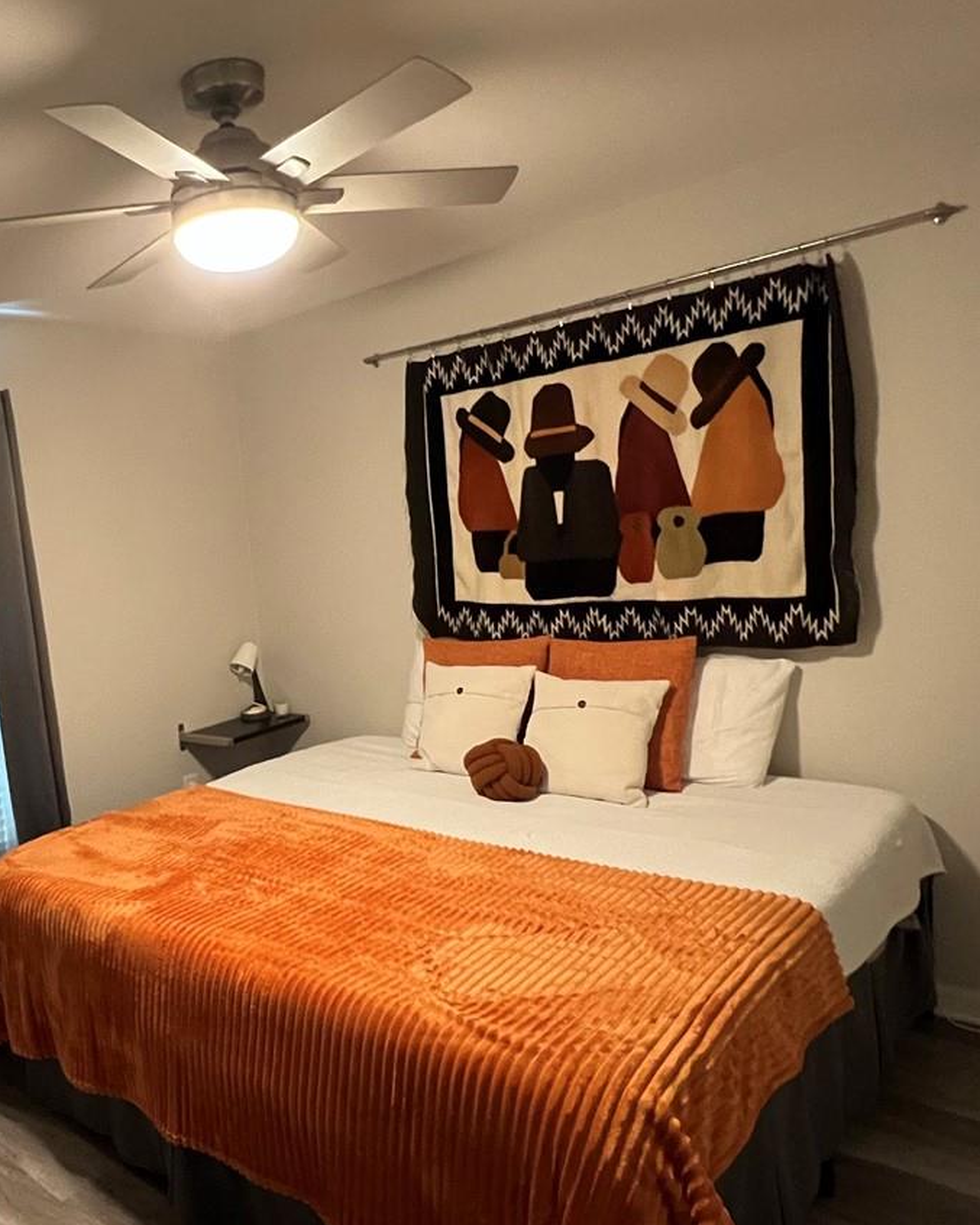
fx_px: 870
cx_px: 181
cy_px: 657
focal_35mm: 24
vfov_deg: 70.2
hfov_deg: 54.3
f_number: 1.8
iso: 800
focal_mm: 1.57
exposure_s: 1/60
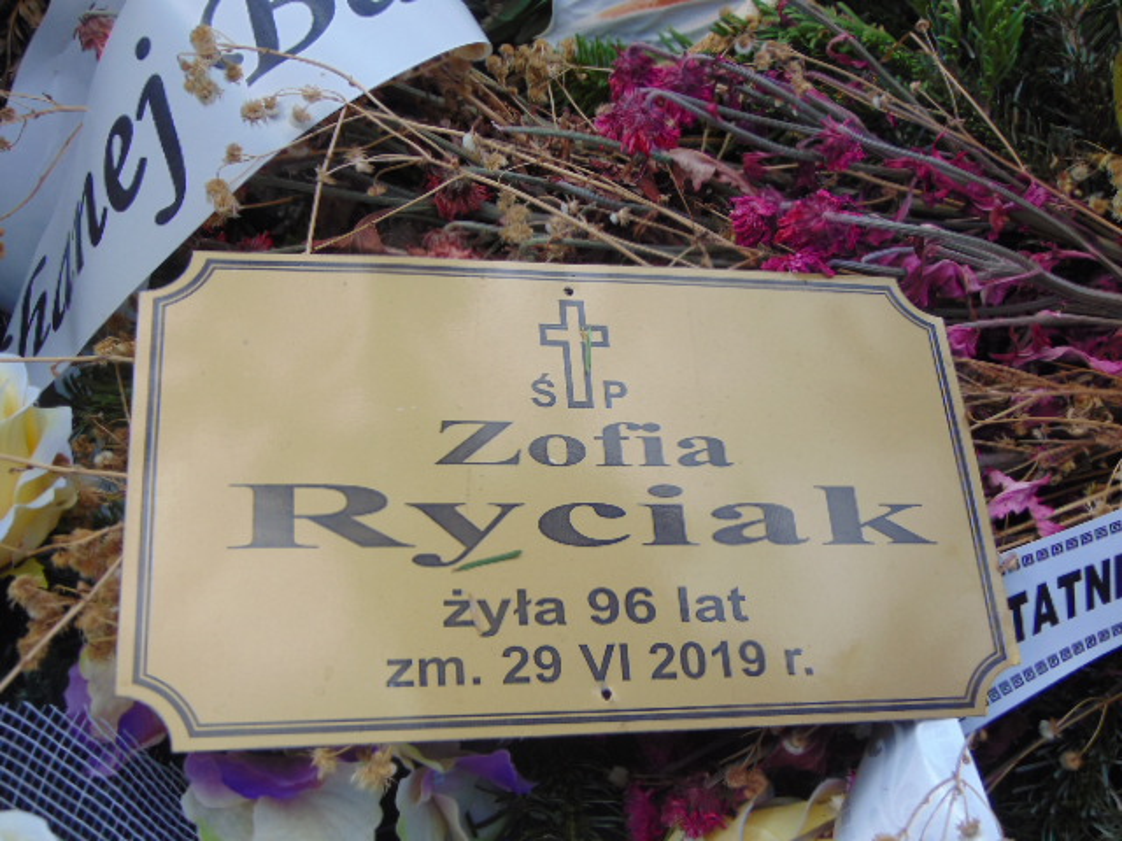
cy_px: 420
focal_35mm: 39
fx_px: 1264
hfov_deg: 47.9
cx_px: 561
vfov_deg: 36.8
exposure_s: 1/640
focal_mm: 6.9
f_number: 3.3
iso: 80
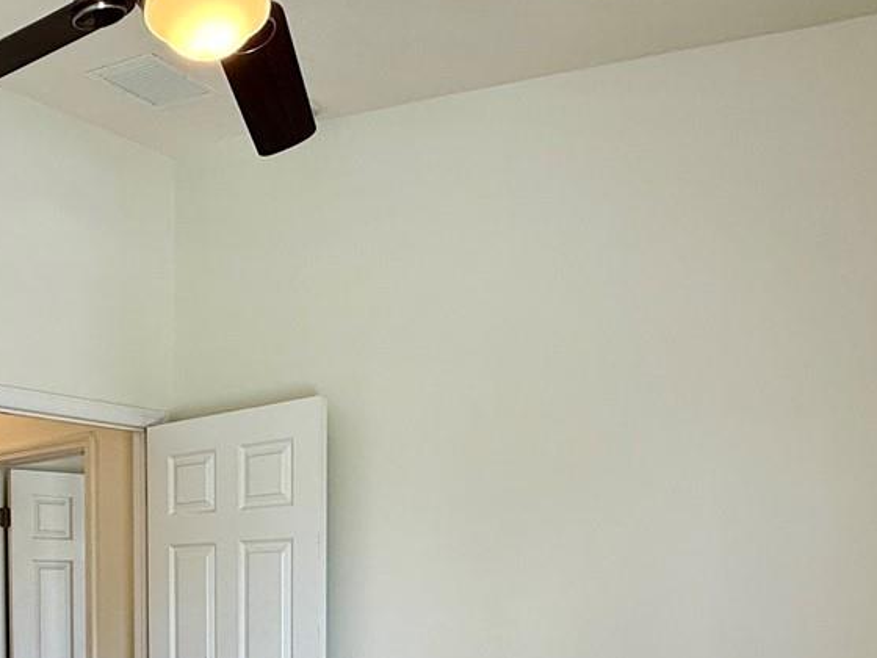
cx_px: 164
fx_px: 1013
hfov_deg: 44.3
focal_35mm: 40
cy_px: 669
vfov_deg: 32.8
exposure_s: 1/120
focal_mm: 2.22
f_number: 2.2
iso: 125
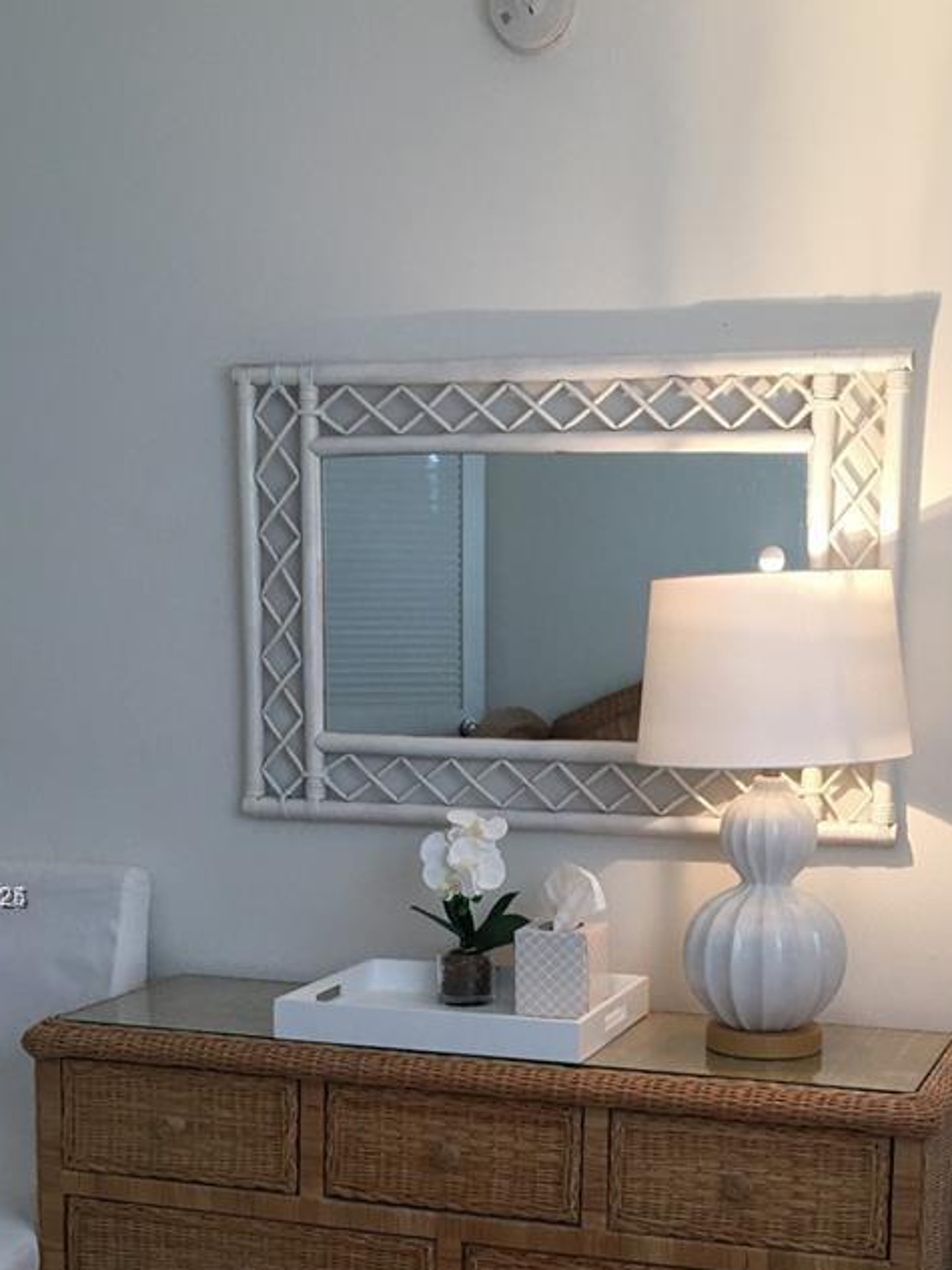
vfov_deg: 34.4
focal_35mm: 55
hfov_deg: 26.5
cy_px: 899
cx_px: 561
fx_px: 2016
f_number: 2.2
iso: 32
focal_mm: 4.15
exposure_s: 1/15
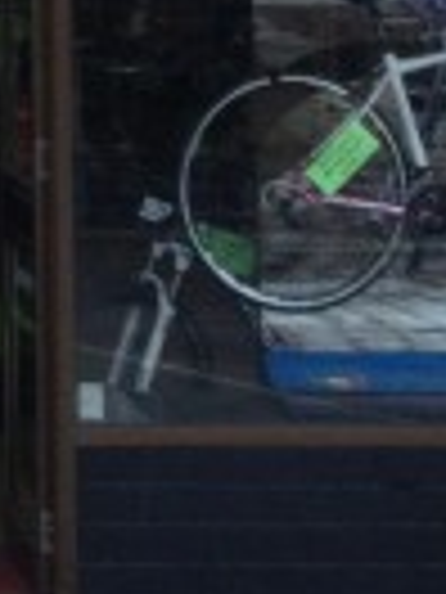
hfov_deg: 6.6
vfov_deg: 8.4
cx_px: -221
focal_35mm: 223
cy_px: -644
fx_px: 3831
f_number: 2.4
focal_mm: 4.28
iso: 80
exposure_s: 1/120
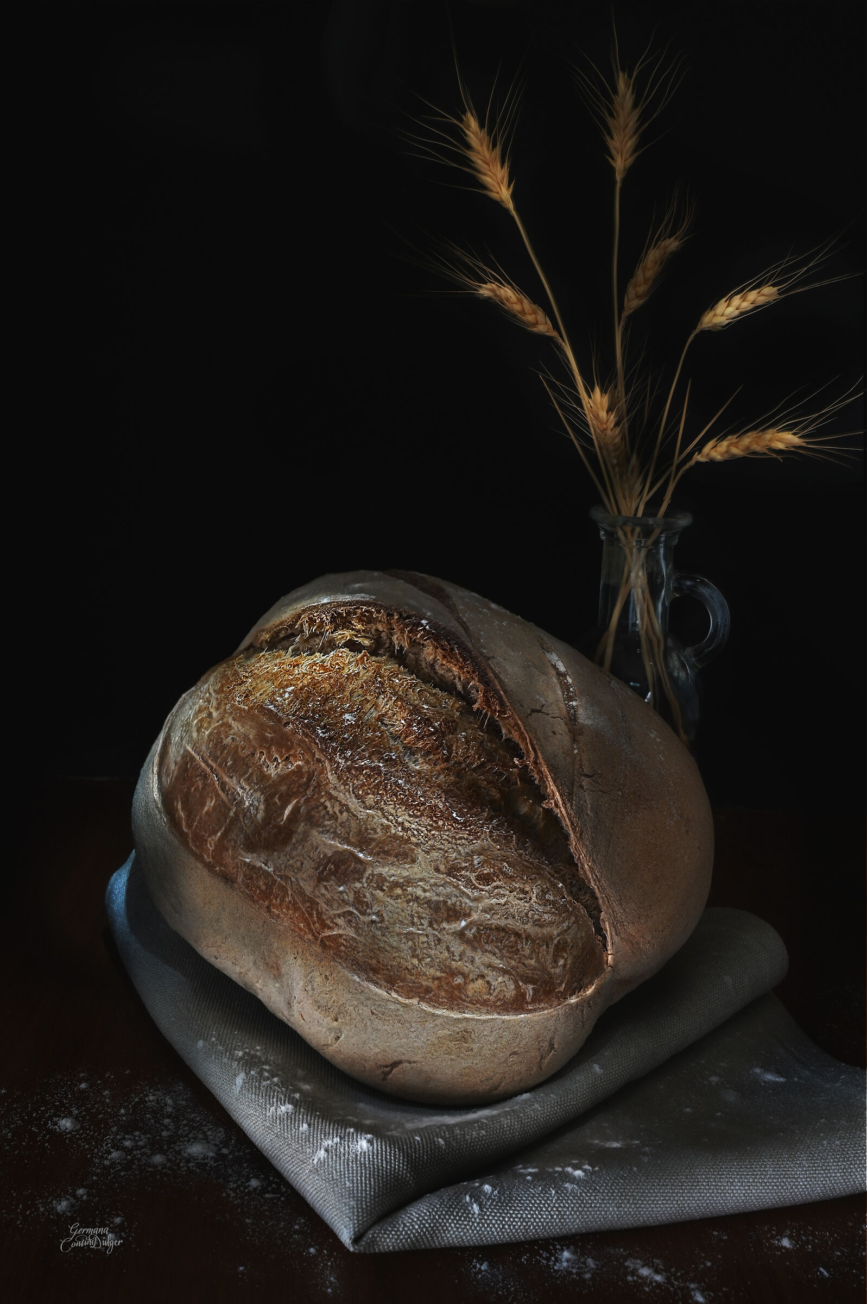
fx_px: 1555
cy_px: 652
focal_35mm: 43
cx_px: 434
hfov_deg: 31.1
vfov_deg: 45.5
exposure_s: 1/5
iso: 100
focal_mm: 43
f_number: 16
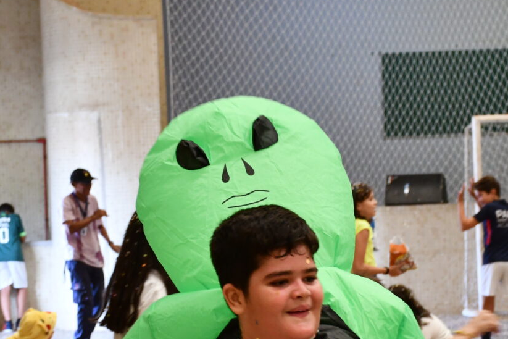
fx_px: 1877
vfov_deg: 10.3
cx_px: 295
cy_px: 263
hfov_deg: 15.4
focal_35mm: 133
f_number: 4.2
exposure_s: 1/125
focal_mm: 38
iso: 1400
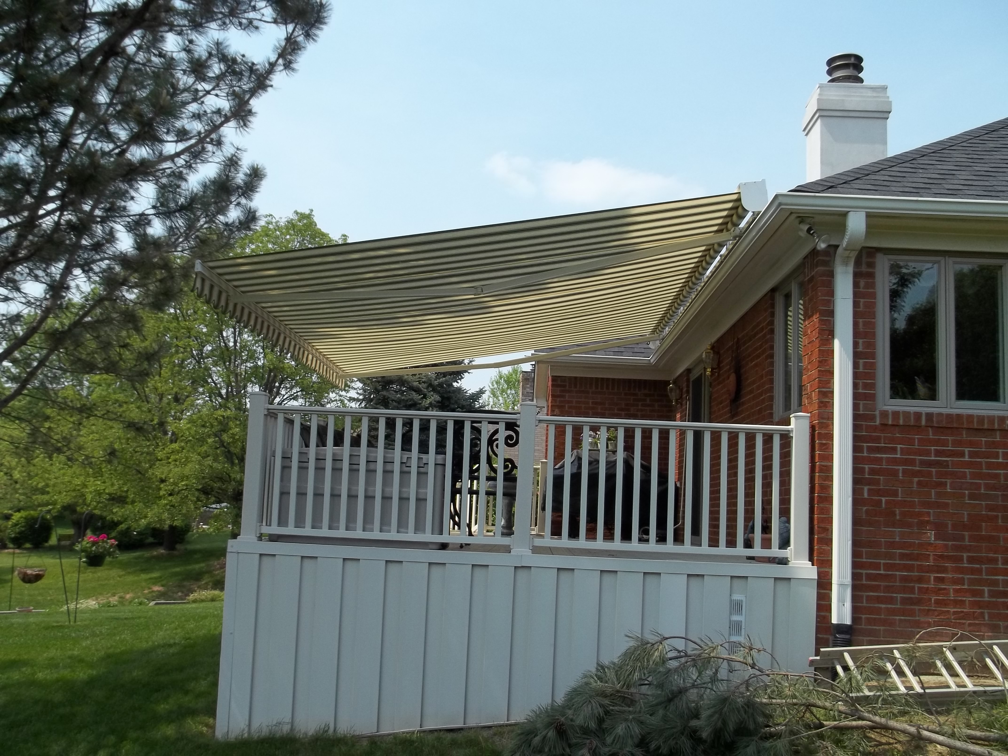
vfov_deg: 42.9
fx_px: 961
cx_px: 504
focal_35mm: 33
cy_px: 378
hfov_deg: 55.4
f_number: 8
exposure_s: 1/160
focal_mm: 5.9
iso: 64
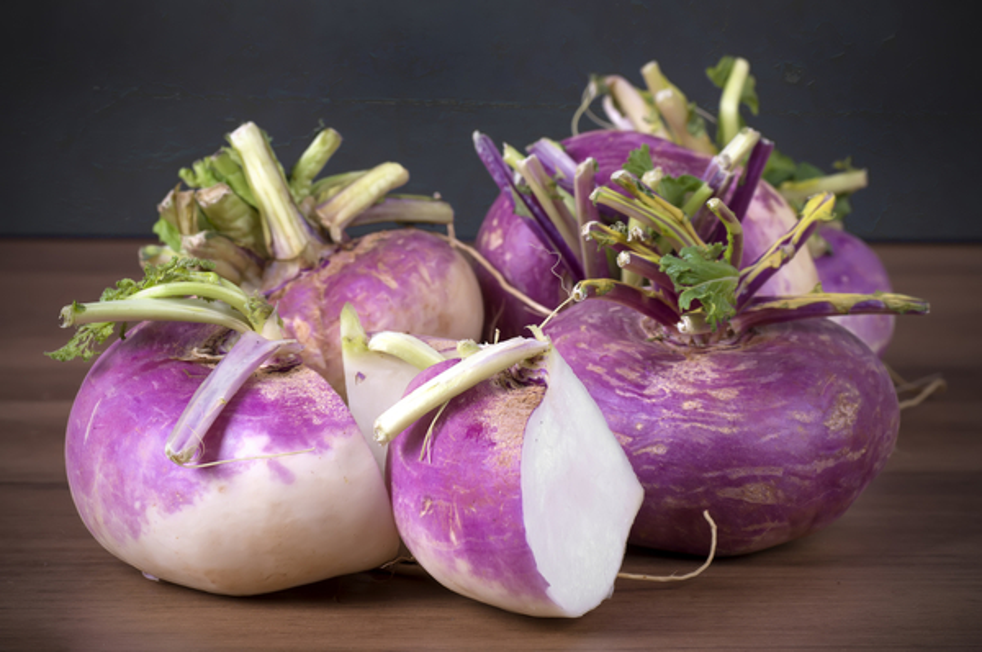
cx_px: 491
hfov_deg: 15.2
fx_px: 3677
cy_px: 326
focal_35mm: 135
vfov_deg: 10.1
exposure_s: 1/125
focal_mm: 90
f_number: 11
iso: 100
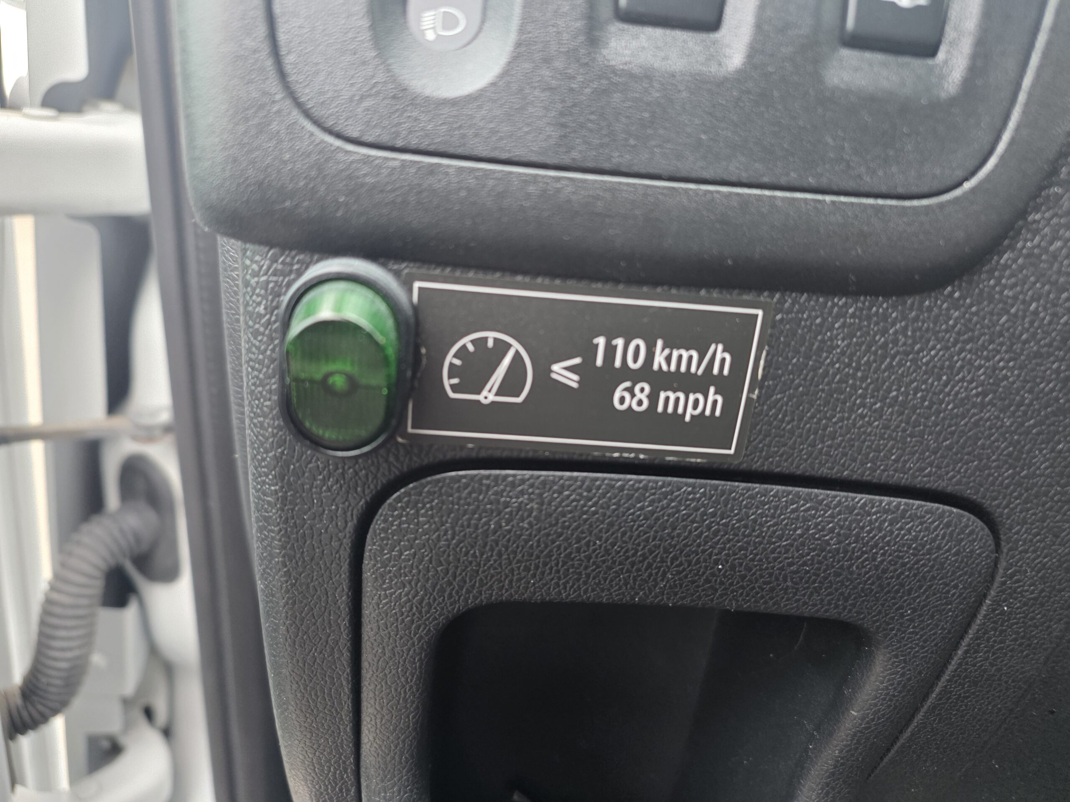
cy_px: 401
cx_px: 535
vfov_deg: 58.9
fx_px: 711
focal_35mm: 23
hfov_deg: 73.9
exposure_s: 1/100
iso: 320
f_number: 1.7
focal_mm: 6.25
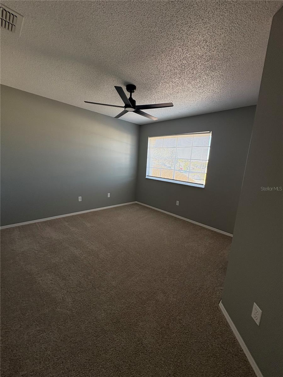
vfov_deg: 102.1
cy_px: 188
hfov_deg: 85.7
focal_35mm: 14
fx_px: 153
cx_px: 142
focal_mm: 2.22
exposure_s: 1/113
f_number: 2.2
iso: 125
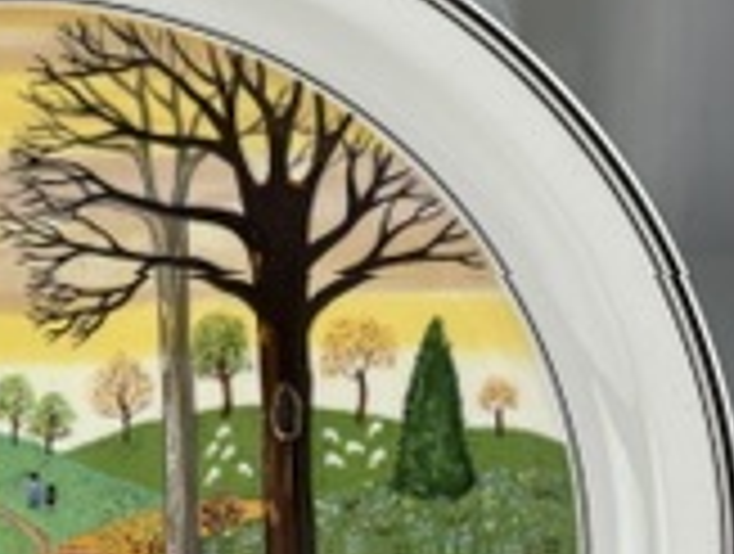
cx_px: -14
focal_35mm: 141
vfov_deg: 10.5
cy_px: 554
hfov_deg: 13.7
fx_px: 2996
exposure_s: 1/223
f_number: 1.78
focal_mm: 6.86
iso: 50
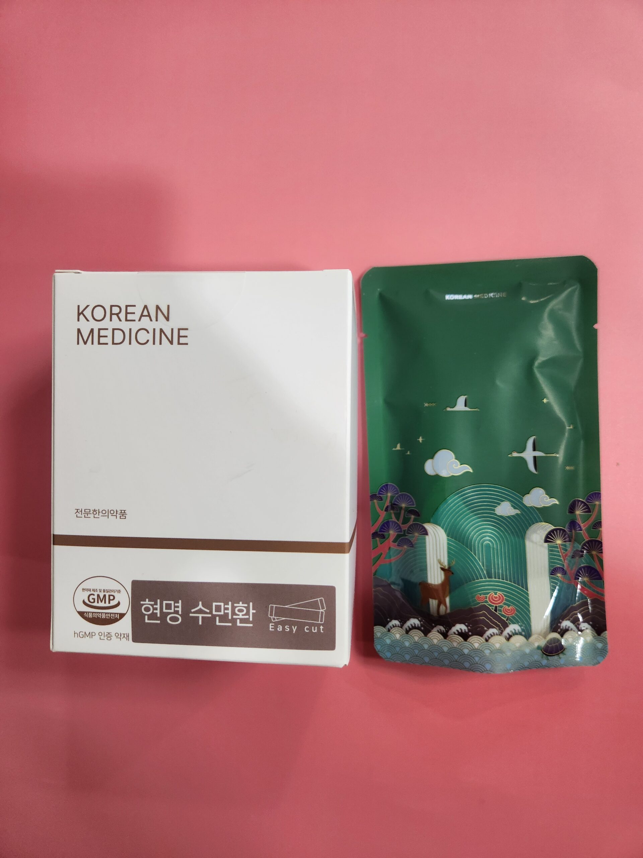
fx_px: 570
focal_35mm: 23
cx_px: 322
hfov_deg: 58.9
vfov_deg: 73.9
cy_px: 429
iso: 160
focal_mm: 5.4
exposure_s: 1/120
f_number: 1.8
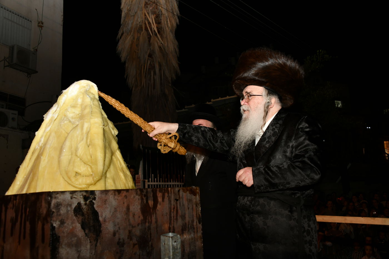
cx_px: 194
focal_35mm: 35
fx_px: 378
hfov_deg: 54.4
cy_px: 130
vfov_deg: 37.8
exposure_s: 1/60
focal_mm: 35
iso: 800
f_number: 7.1
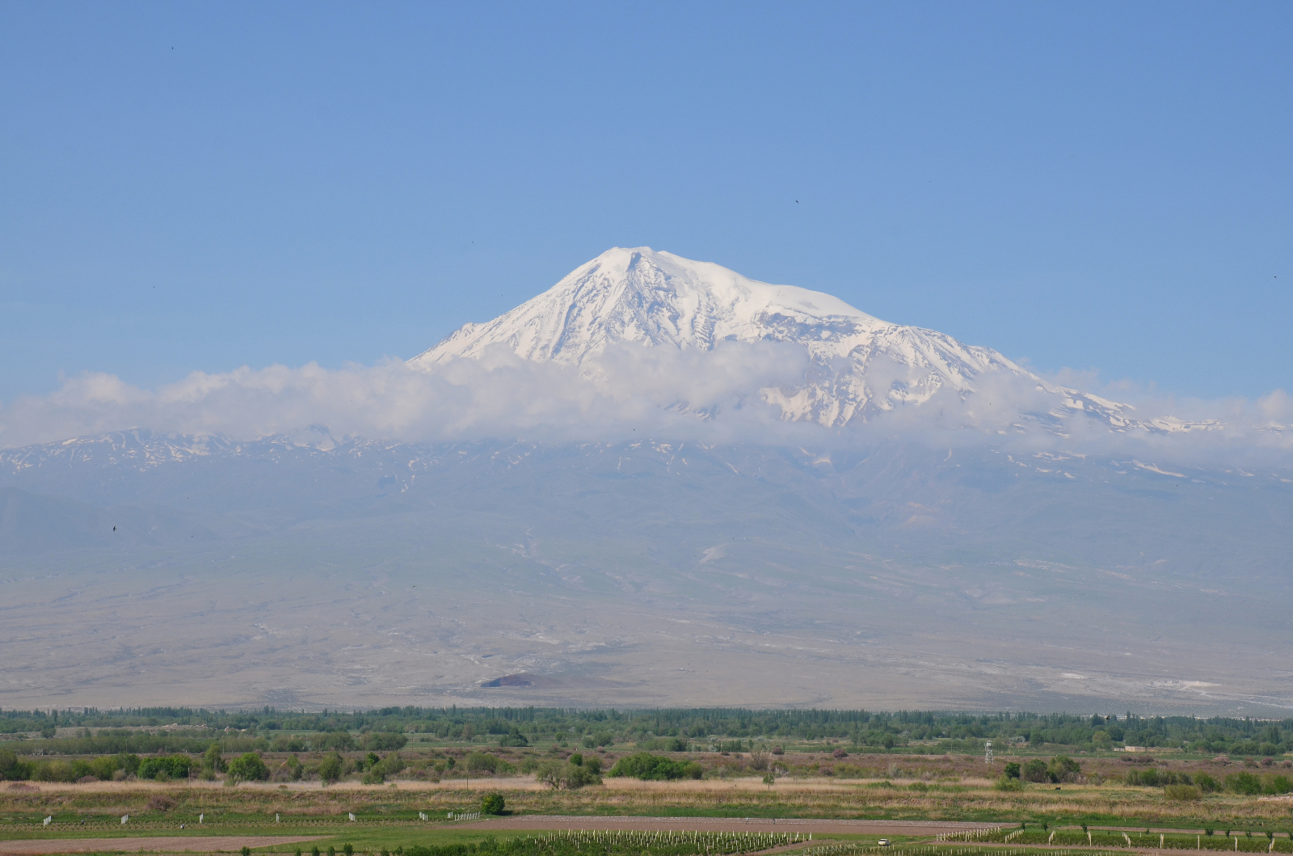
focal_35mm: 93
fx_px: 3333
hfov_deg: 22.0
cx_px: 646
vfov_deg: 14.6
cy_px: 428
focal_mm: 62
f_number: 11
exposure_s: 1/400
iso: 200
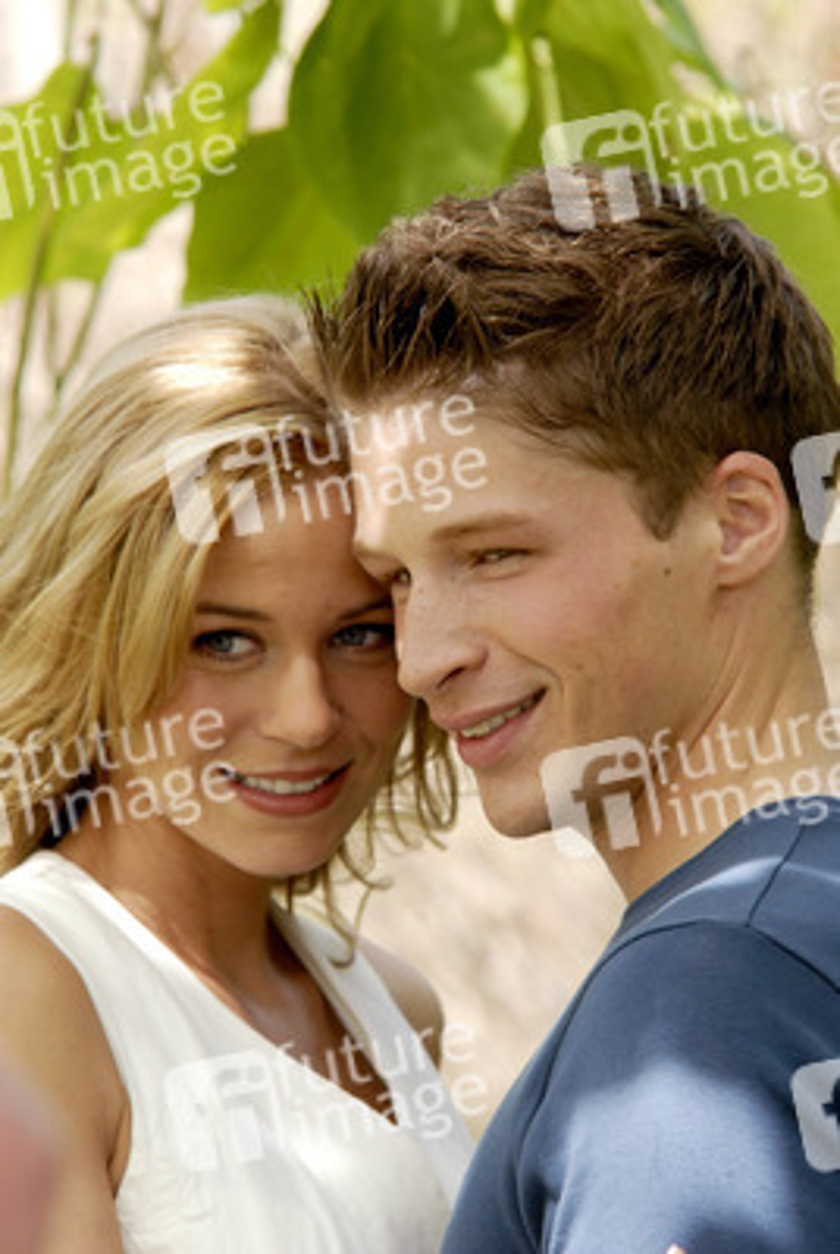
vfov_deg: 8.1
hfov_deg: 5.4
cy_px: 627
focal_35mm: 255
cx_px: 420
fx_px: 8894
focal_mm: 170
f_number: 7.1
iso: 400
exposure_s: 1/200
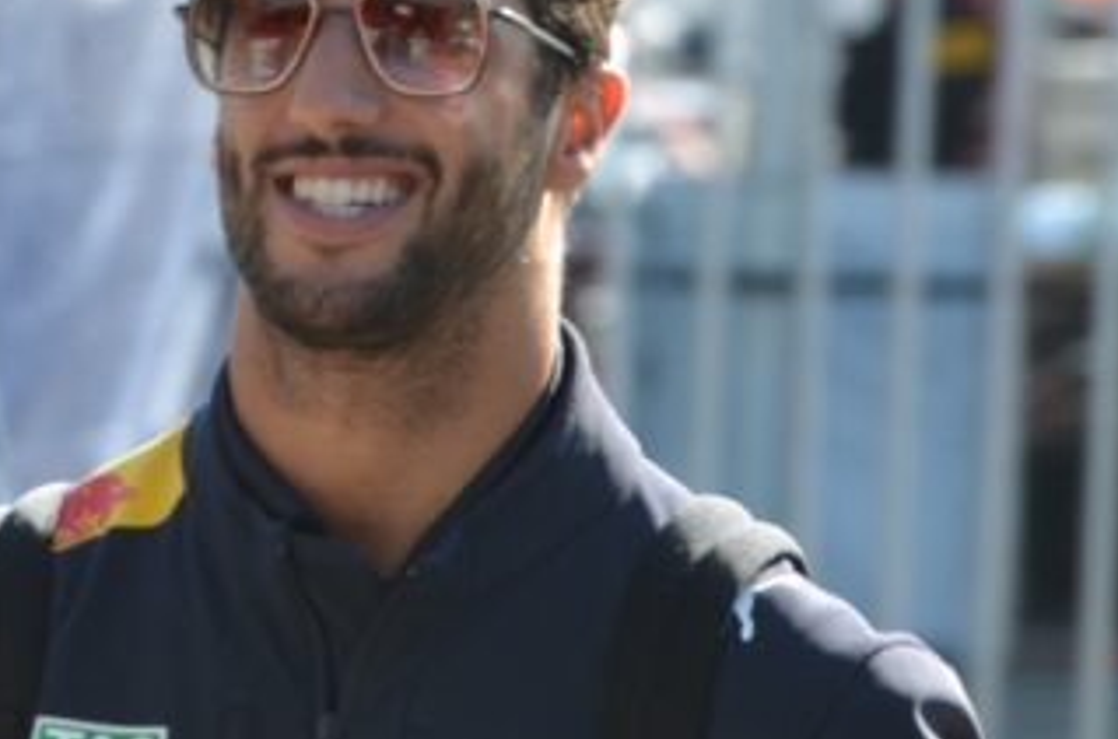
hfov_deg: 3.2
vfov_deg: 2.1
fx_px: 20260
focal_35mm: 654
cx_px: 393
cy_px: 398
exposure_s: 1/125
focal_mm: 200
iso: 180
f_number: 8
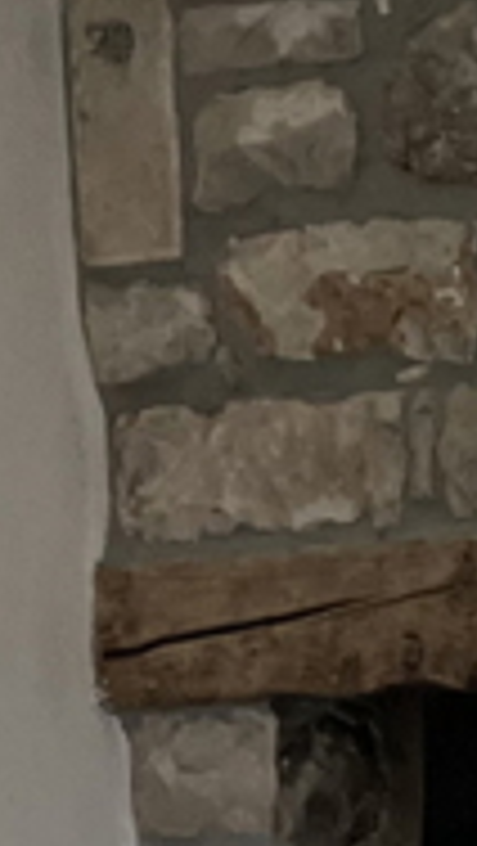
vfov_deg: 10.8
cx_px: 1814
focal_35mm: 195
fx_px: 4377
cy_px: 1084
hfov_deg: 5.5
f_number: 1.8
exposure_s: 1/121
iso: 40
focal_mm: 3.99
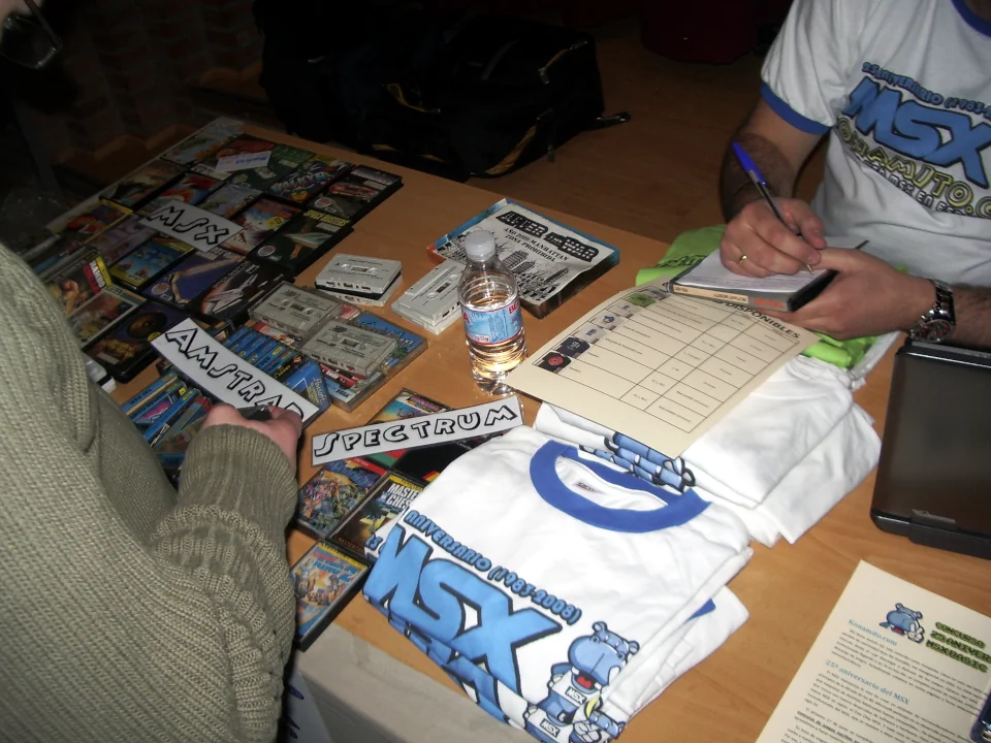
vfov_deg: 40.7
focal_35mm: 35
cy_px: 372
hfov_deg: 52.6
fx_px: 1002
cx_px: 496
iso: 100
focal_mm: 5.8
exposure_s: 1/40
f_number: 2.6
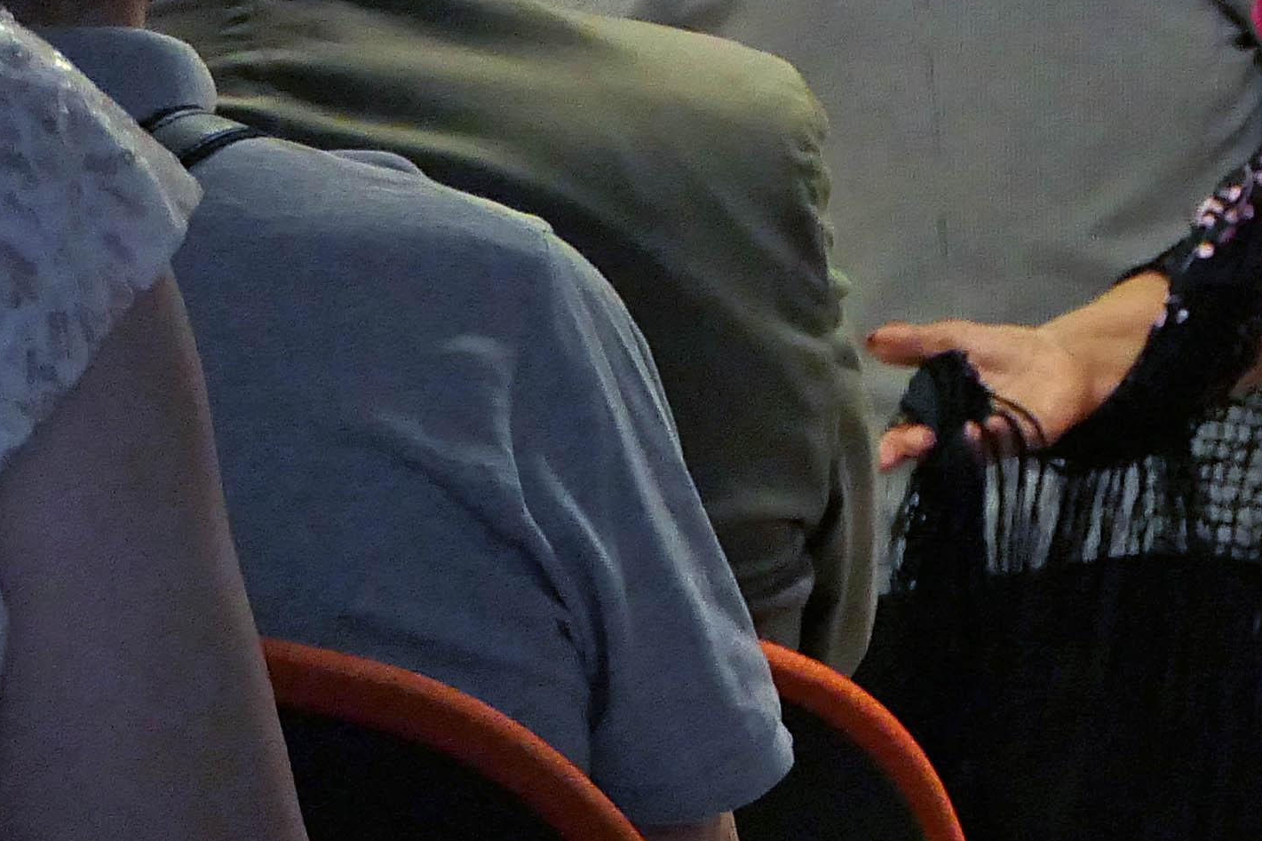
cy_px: 561
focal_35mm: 312
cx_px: 1871
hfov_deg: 6.5
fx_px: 10935
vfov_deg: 4.4
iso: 1600
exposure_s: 1/125
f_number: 4
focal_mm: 29.8
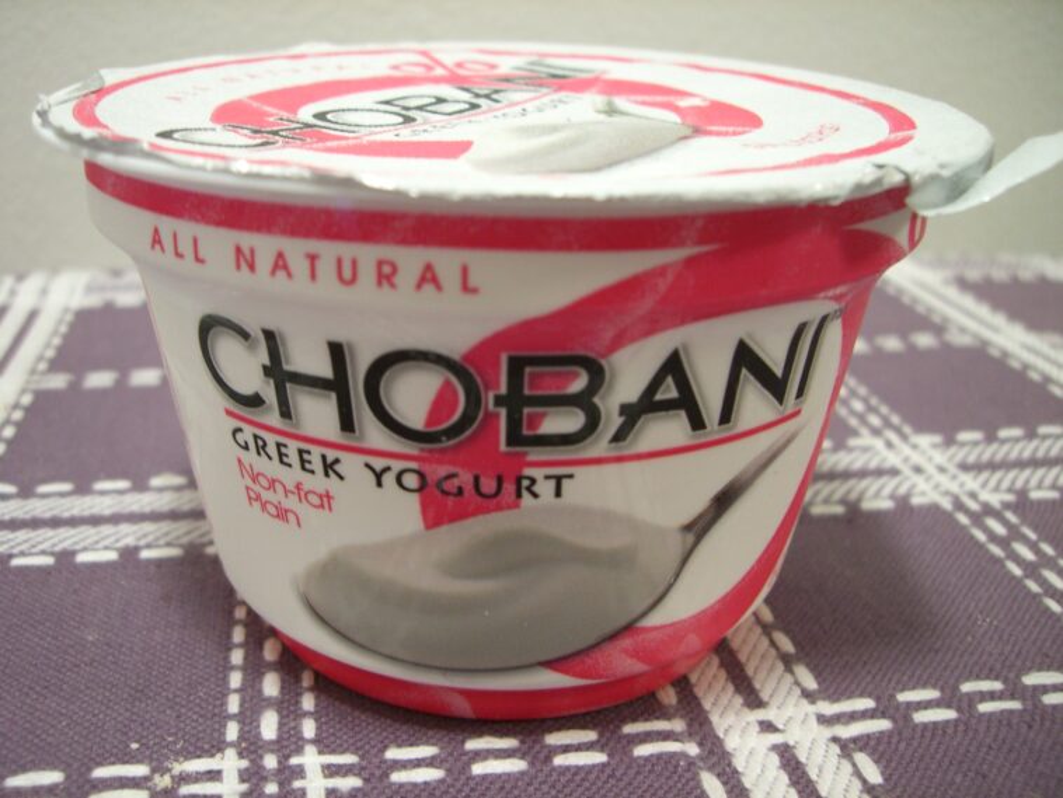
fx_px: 1167
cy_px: 399
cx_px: 532
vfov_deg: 37.7
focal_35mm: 38
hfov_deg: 49.0
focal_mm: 6.2
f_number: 2.7
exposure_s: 1/8
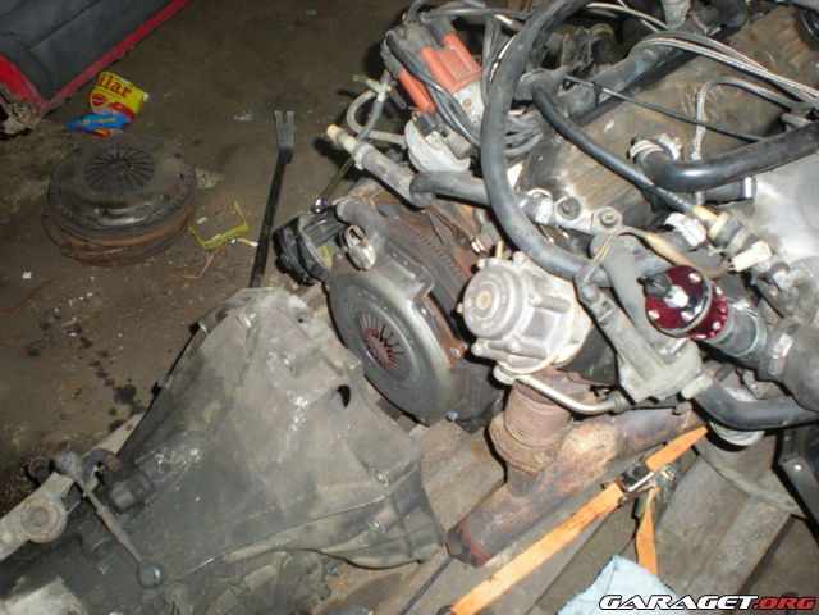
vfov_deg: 37.7
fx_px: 899
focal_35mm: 38
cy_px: 308
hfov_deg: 49.0
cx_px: 410
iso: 263
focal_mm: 6.3
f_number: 3.1
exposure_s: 1/60
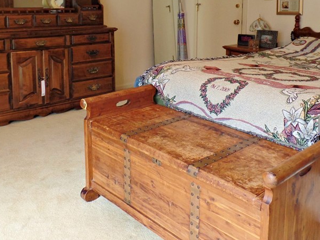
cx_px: 180
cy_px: 45
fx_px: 361
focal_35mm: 39
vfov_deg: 35.5
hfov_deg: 47.8
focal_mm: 4.1
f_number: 2.8
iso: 160
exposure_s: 1/30
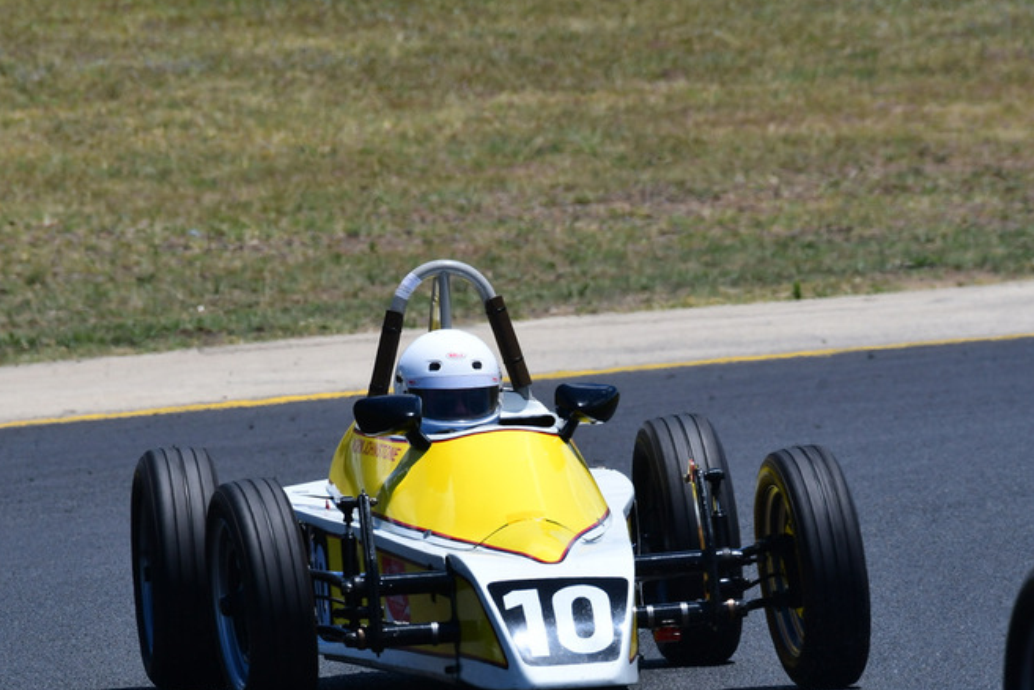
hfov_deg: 2.8
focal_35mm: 749
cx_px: 496
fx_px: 21511
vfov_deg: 1.8
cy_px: 410
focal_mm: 410
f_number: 11
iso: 320
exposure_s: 1/640
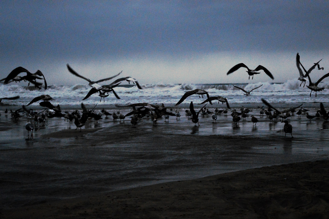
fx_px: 753
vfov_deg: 16.5
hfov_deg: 24.6
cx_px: 164
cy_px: 110
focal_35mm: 82
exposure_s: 1/200
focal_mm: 55
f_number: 5.6
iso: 3200
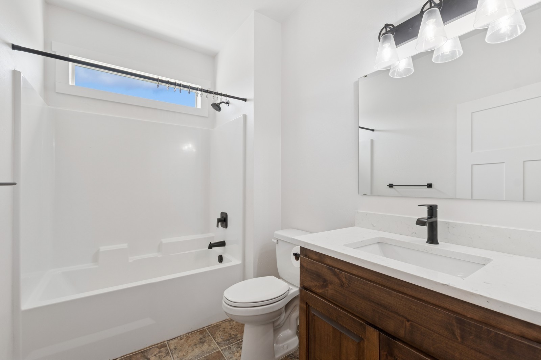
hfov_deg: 100.4
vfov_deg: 77.3
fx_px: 225
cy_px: 180
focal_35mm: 15
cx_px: 270
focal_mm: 10
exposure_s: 1/40
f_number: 6.3
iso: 100
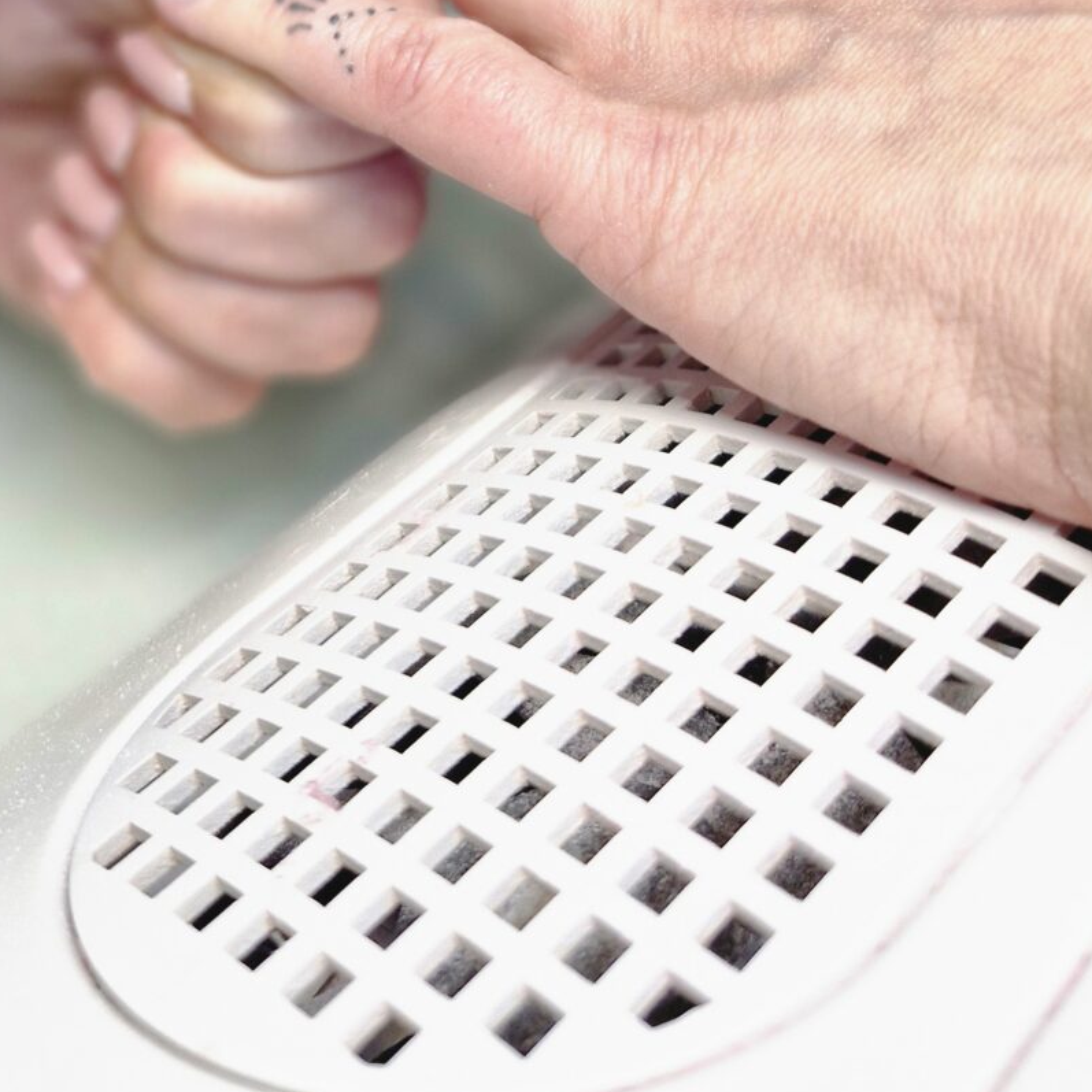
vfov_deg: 30.8
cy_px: -115
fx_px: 1749
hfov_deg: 34.5
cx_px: 425
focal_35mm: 49
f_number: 1.8
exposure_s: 1/100
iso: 50
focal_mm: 5.54
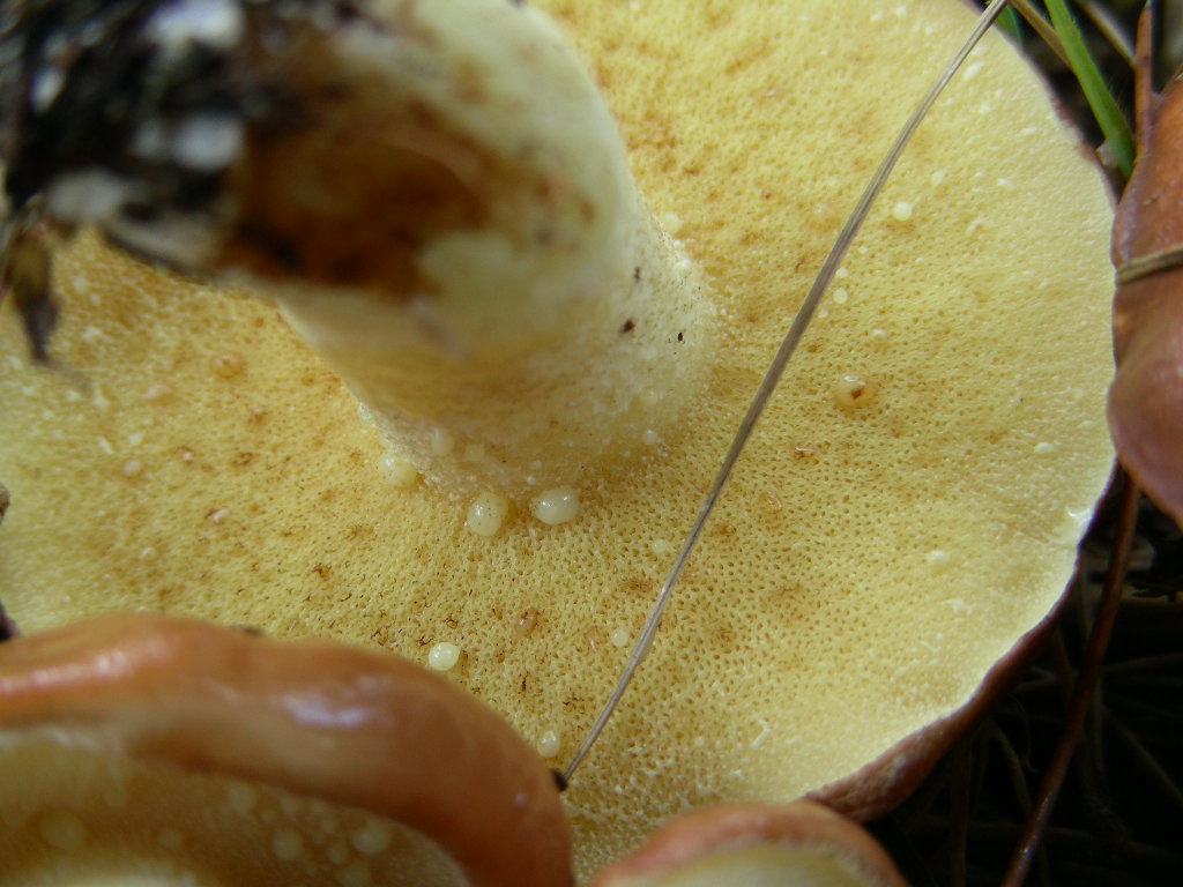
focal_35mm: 79
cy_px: 444
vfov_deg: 18.7
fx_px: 2700
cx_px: 592
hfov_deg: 24.7
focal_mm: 13.2
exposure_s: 1/48.6
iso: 50
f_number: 3.5
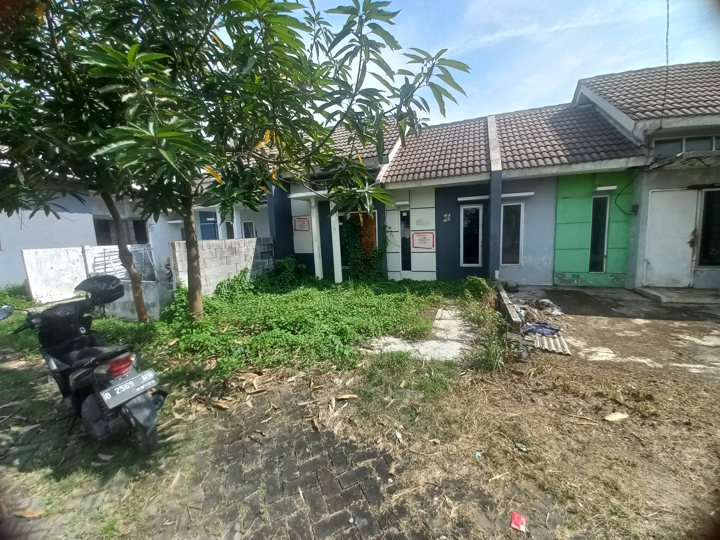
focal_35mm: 13
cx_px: 360
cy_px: 270
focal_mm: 1.42
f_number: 2.2
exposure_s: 1/1066
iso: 40
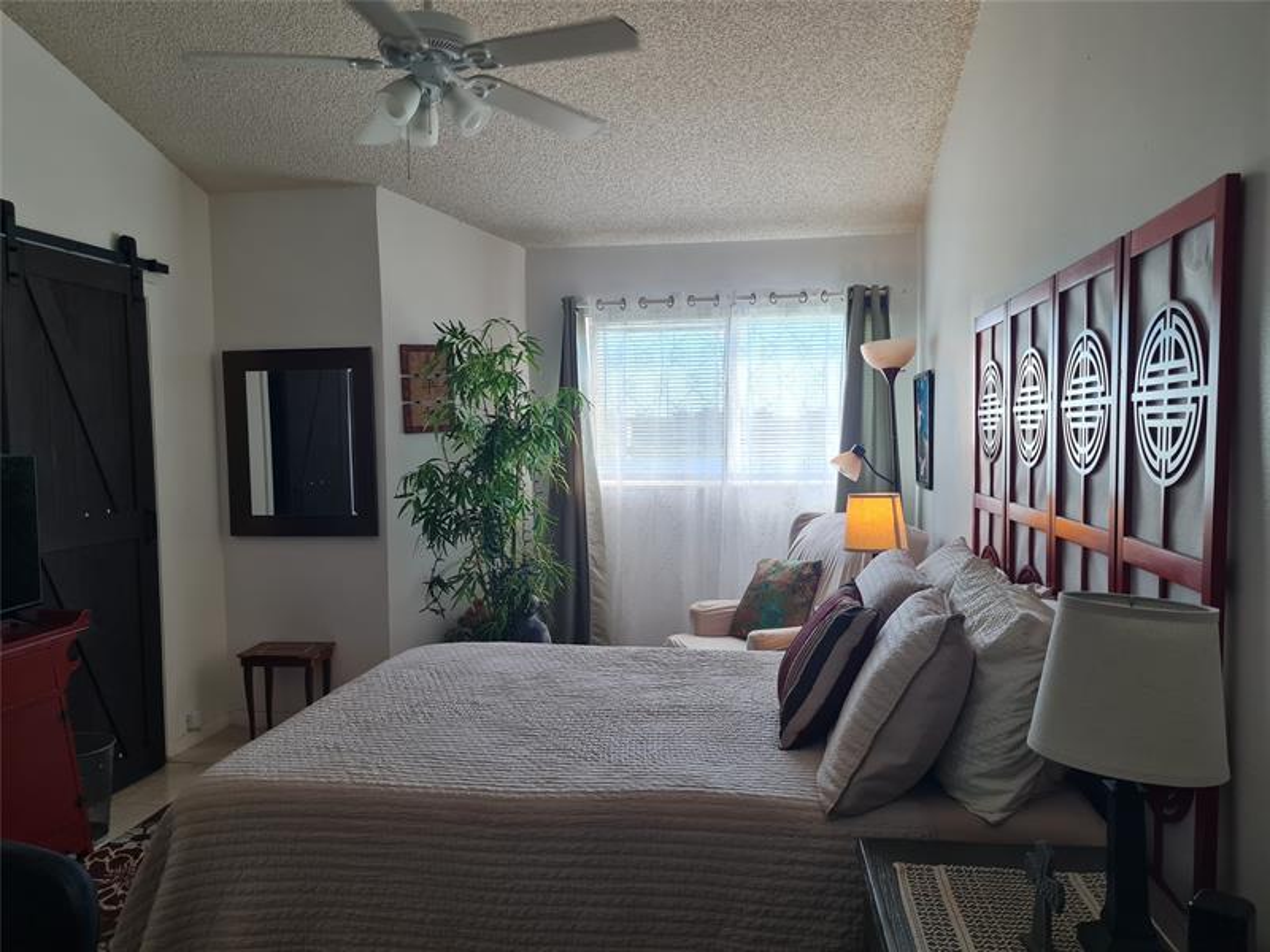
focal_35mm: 26
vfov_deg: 53.1
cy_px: 476
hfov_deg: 67.3
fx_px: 954
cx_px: 635
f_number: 1.8
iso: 100
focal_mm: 5.4
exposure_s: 1/120
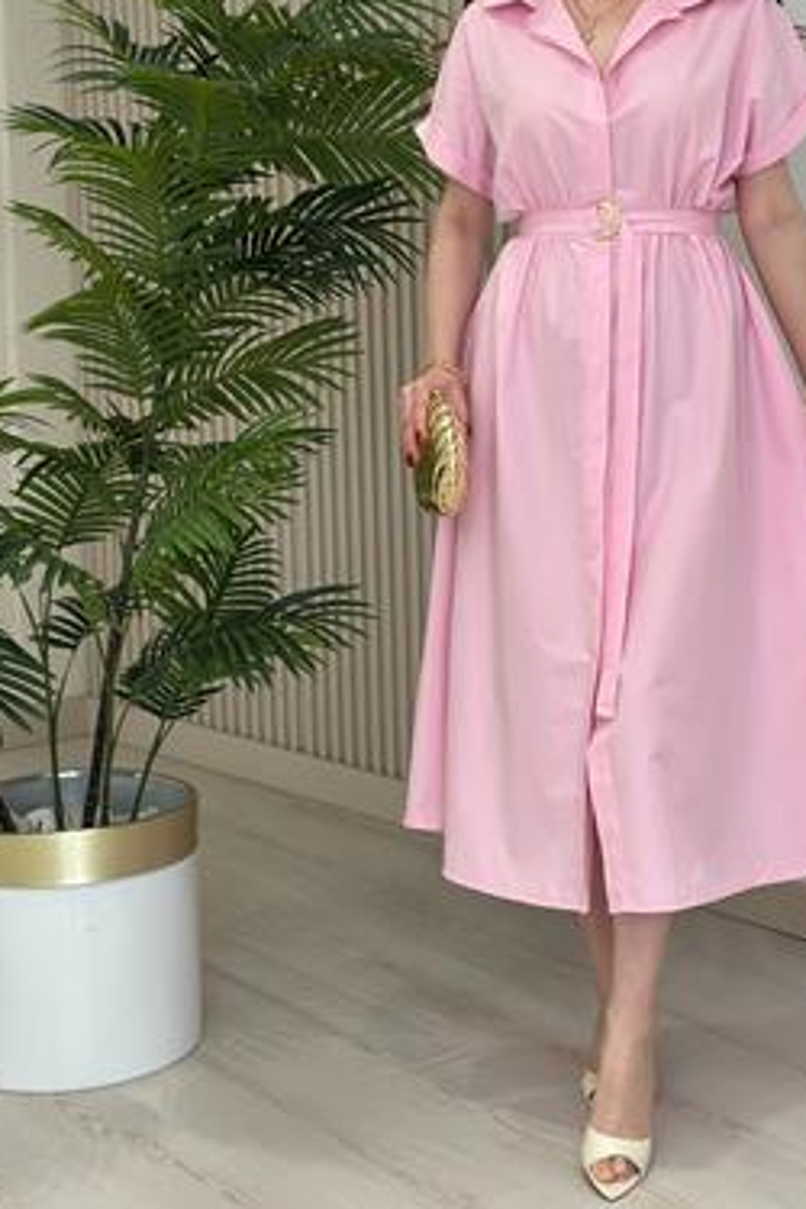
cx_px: 622
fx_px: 2384
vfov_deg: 28.2
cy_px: 372
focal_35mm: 71
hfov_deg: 19.0
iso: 80
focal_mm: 6.86
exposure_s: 1/395
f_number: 1.78
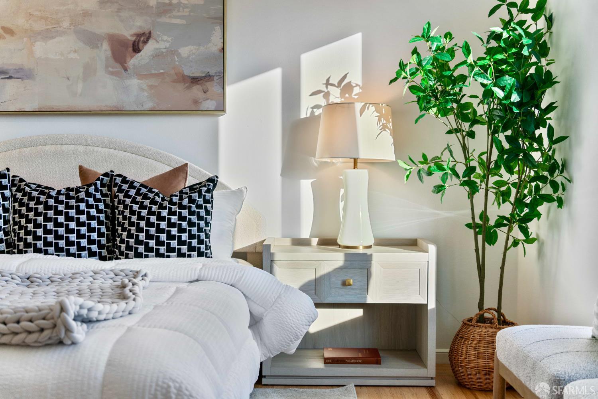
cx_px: 299
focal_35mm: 41
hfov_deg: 47.4
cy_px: 200
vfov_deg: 32.6
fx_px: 681
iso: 400
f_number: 4
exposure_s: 1/320
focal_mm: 41
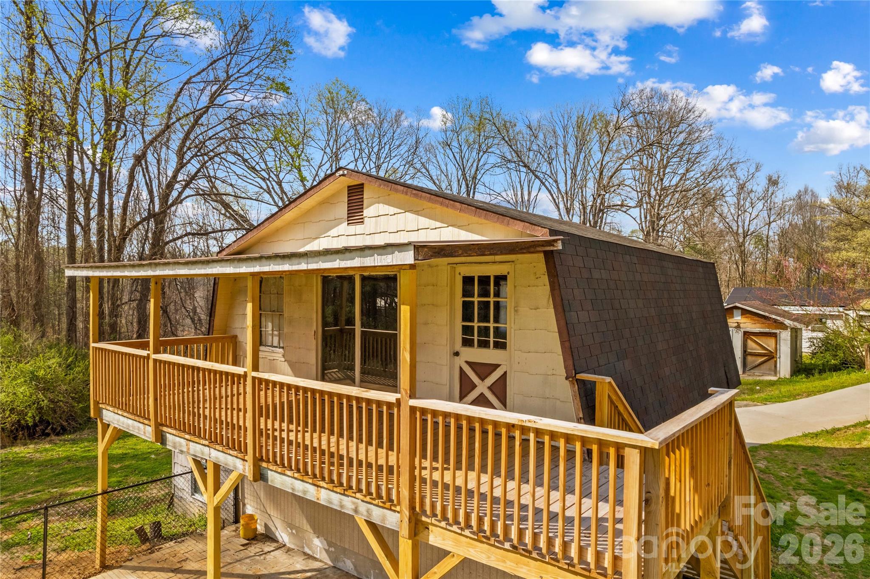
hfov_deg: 78.6
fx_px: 531
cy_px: 290
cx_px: 435
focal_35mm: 22
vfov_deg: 57.2
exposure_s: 1/1000
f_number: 2.8
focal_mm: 8.38
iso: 120
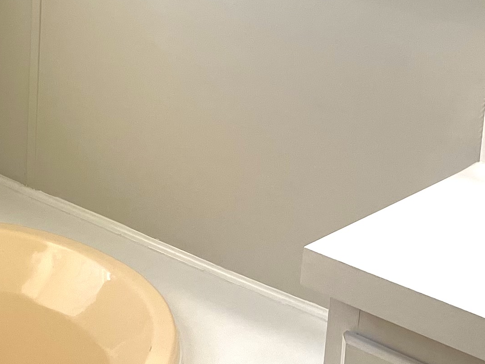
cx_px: 67
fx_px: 1317
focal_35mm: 94
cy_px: -46
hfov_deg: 20.5
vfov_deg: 15.3
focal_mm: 5.1
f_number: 1.6
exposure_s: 1/267
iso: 32
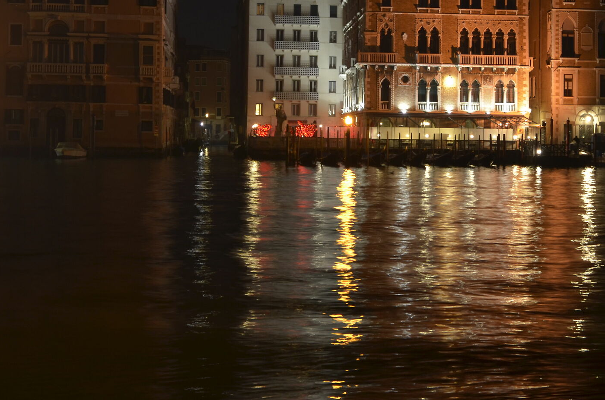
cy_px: 108
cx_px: 425
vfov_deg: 18.7
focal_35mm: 72
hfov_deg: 27.9
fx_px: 1207
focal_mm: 28
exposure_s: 1/1.6
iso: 200
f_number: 4
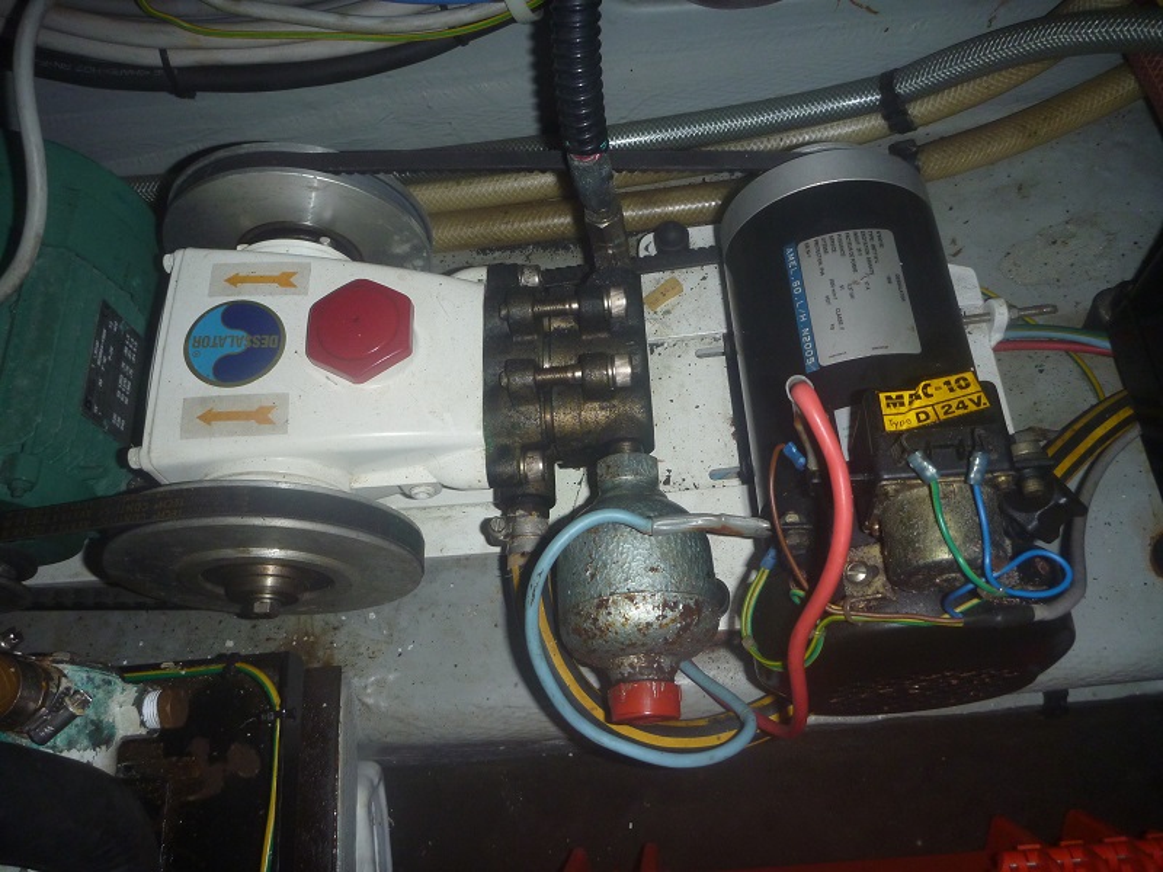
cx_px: 582
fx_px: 941
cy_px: 436
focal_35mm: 28
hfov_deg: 63.4
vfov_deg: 49.7
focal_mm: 4.9
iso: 160
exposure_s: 1/30
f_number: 3.3
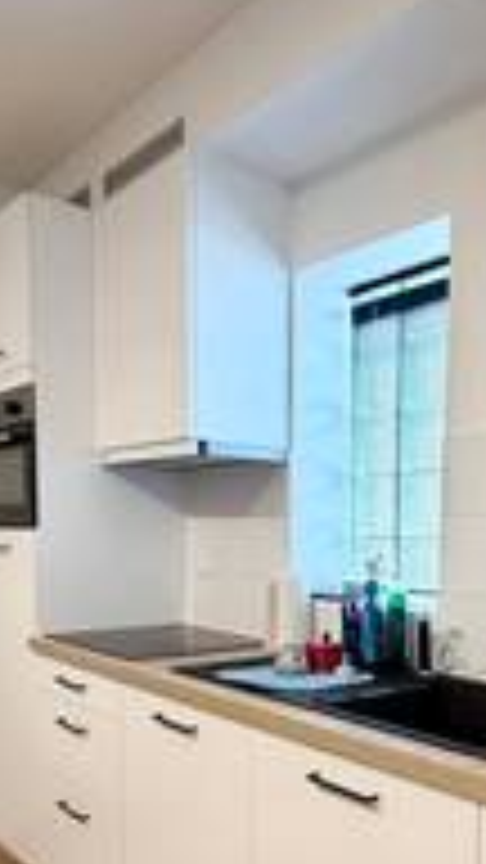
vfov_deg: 56.1
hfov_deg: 34.2
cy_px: 610
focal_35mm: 34
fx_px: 779
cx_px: 342
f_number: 2.2
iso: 250
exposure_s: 1/50
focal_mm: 2.22
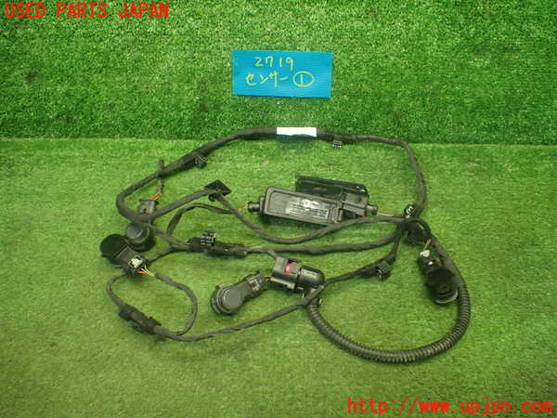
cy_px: 209
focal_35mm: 30
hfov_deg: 60.0
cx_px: 278
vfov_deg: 46.8
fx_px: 483
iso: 640
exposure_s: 1/125
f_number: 2.3
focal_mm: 5.4
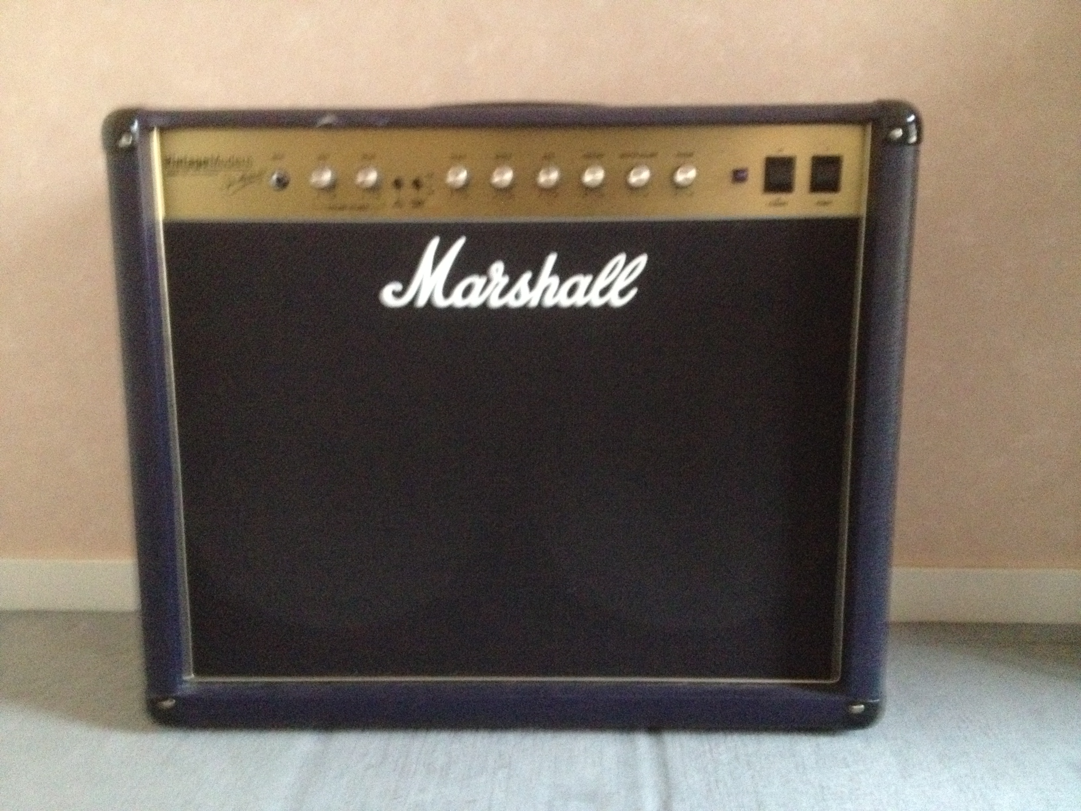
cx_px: 540
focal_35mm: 35
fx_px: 1093
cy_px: 406
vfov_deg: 40.7
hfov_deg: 52.6
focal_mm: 4.28
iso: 800
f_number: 2.4
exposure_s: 1/15
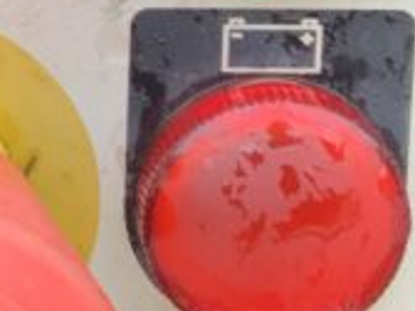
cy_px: -190
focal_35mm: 177
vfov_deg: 8.2
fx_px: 2122
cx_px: -99
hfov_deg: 10.9
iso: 64
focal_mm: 3
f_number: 1.8
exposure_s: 1/86
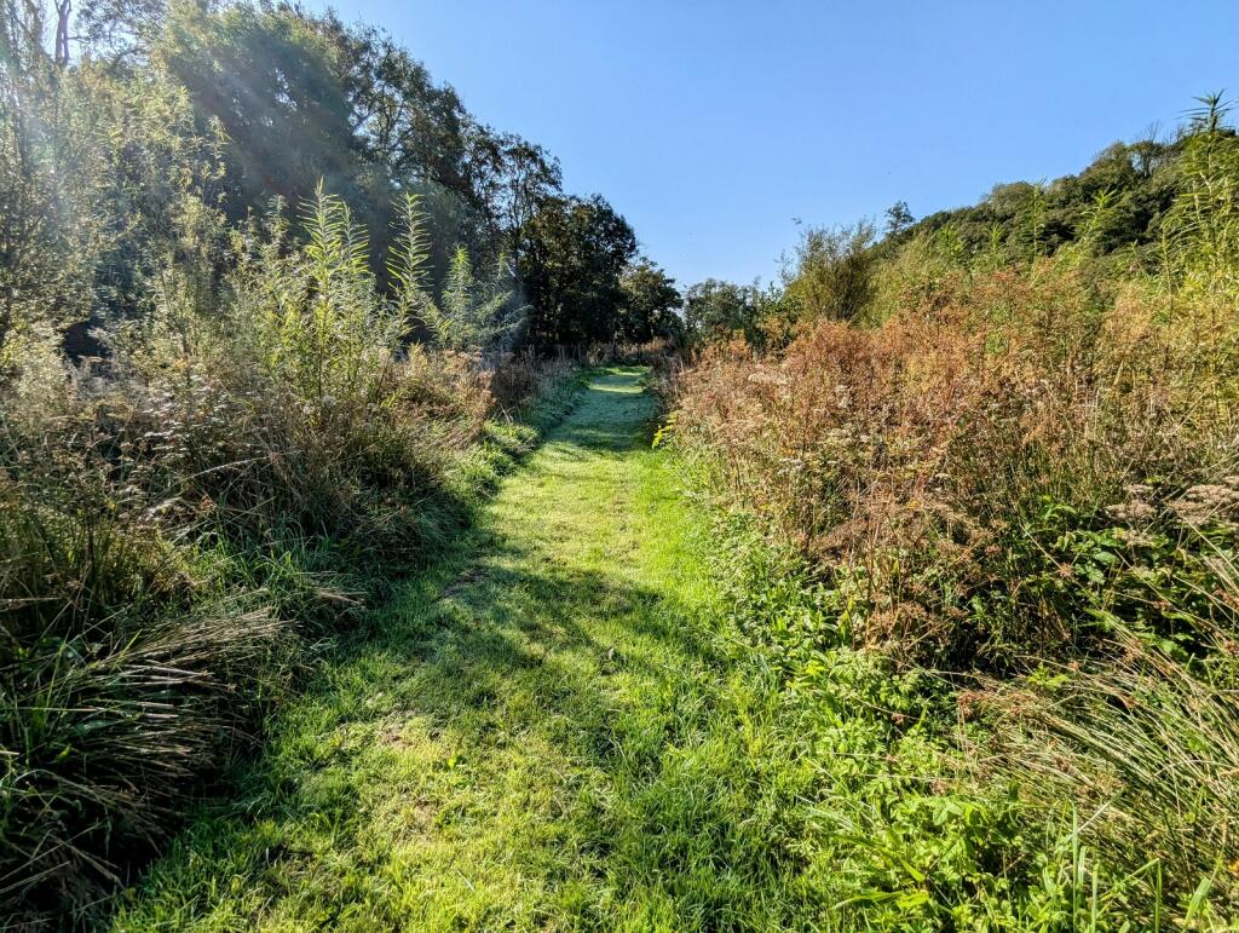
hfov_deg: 94.4
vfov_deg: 78.2
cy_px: 466
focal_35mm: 16
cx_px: 620
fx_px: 573
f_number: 2.2
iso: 51
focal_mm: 2.35
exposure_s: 1/1832
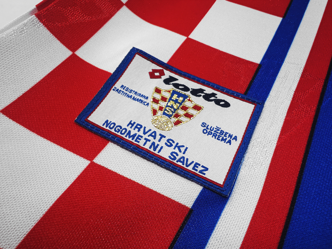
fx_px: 221
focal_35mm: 23
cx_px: 166
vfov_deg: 58.9
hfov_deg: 73.9
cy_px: 124
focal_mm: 2.59
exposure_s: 1/100
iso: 192
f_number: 2.2
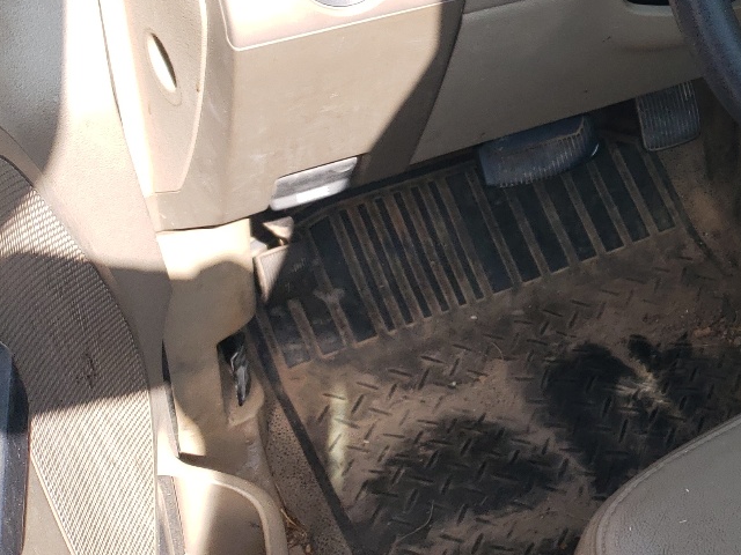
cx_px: 917
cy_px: -21
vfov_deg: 21.7
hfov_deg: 26.2
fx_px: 1391
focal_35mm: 65
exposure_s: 1/455
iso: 50
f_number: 1.5
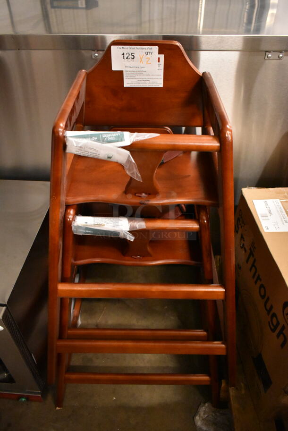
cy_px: 216
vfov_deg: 67.3
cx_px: 144
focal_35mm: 27
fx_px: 323
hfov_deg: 48.0
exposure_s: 1/125
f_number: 3.5
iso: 5600
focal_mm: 18
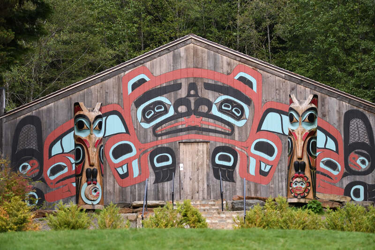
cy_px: 125
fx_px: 1562
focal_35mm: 150
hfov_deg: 13.7
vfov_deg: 9.1
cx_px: 188
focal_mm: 150
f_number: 5
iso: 6400
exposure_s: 1/8000
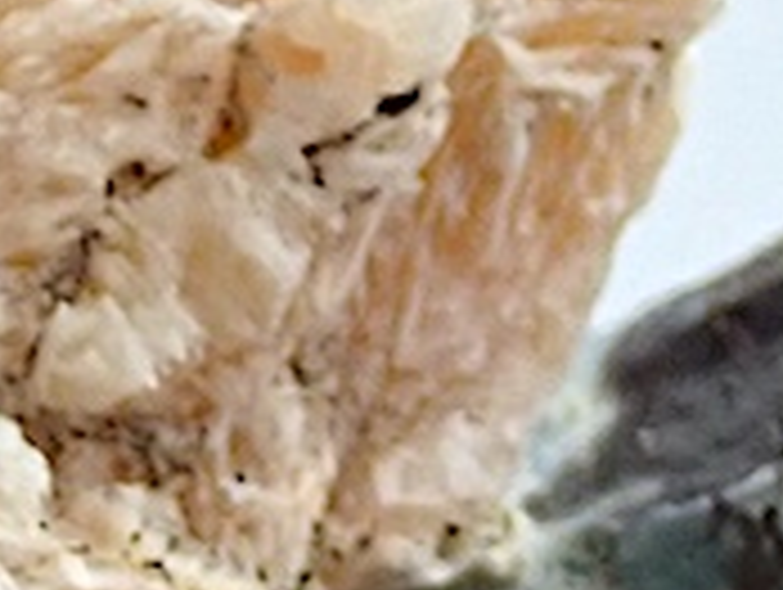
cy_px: 1644
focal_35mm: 359
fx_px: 8132
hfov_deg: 5.4
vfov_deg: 4.0
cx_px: -585
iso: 250
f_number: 3.2
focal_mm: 9.01
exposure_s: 1/50
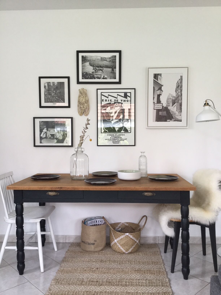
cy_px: 148
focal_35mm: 31
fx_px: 264
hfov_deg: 45.4
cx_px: 110
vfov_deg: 58.4
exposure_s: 1/33
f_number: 2.4
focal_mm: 3.3
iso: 40
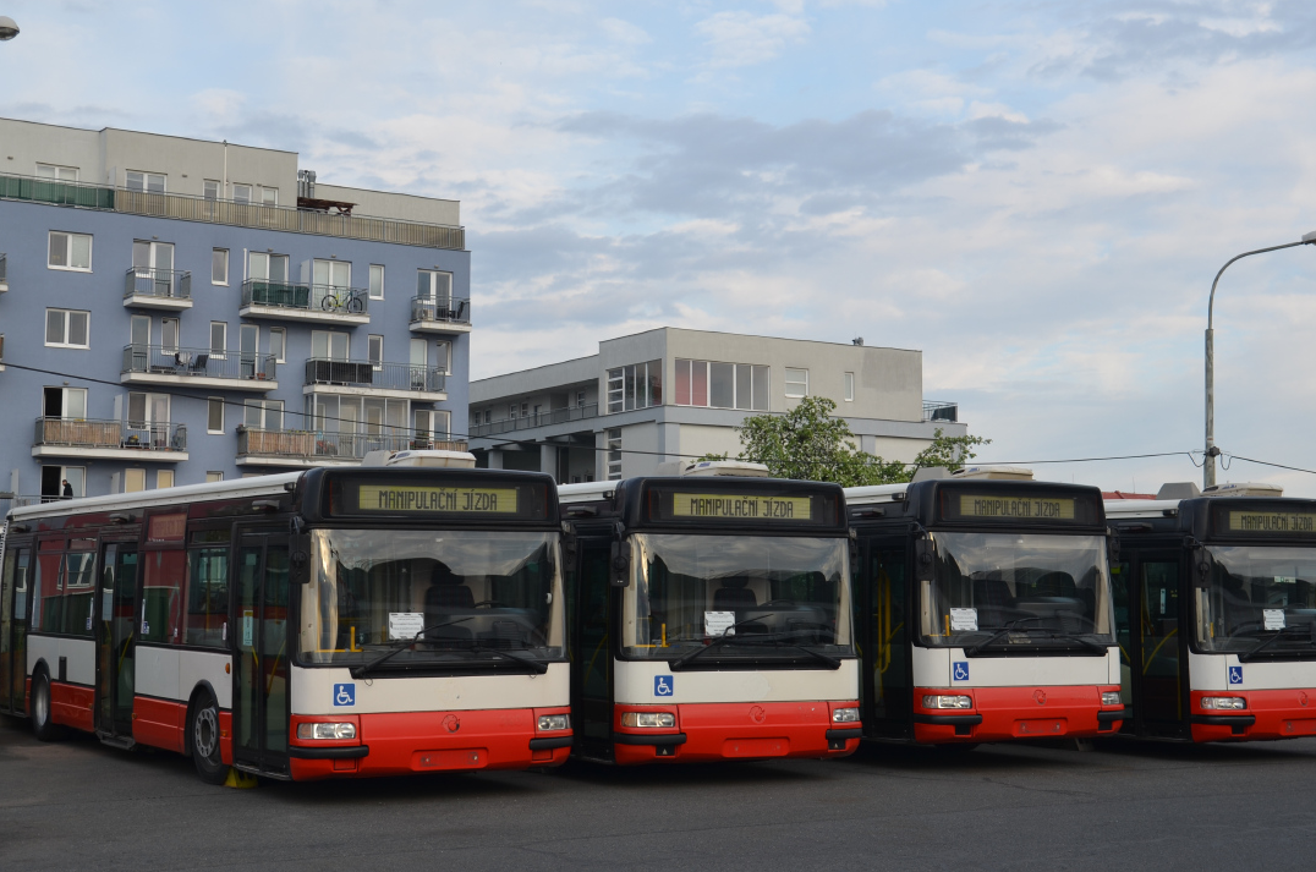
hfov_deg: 34.5
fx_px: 2116
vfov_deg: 23.3
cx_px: 671
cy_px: 379
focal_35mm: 58
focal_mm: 32
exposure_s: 1/200
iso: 100
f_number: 7.1
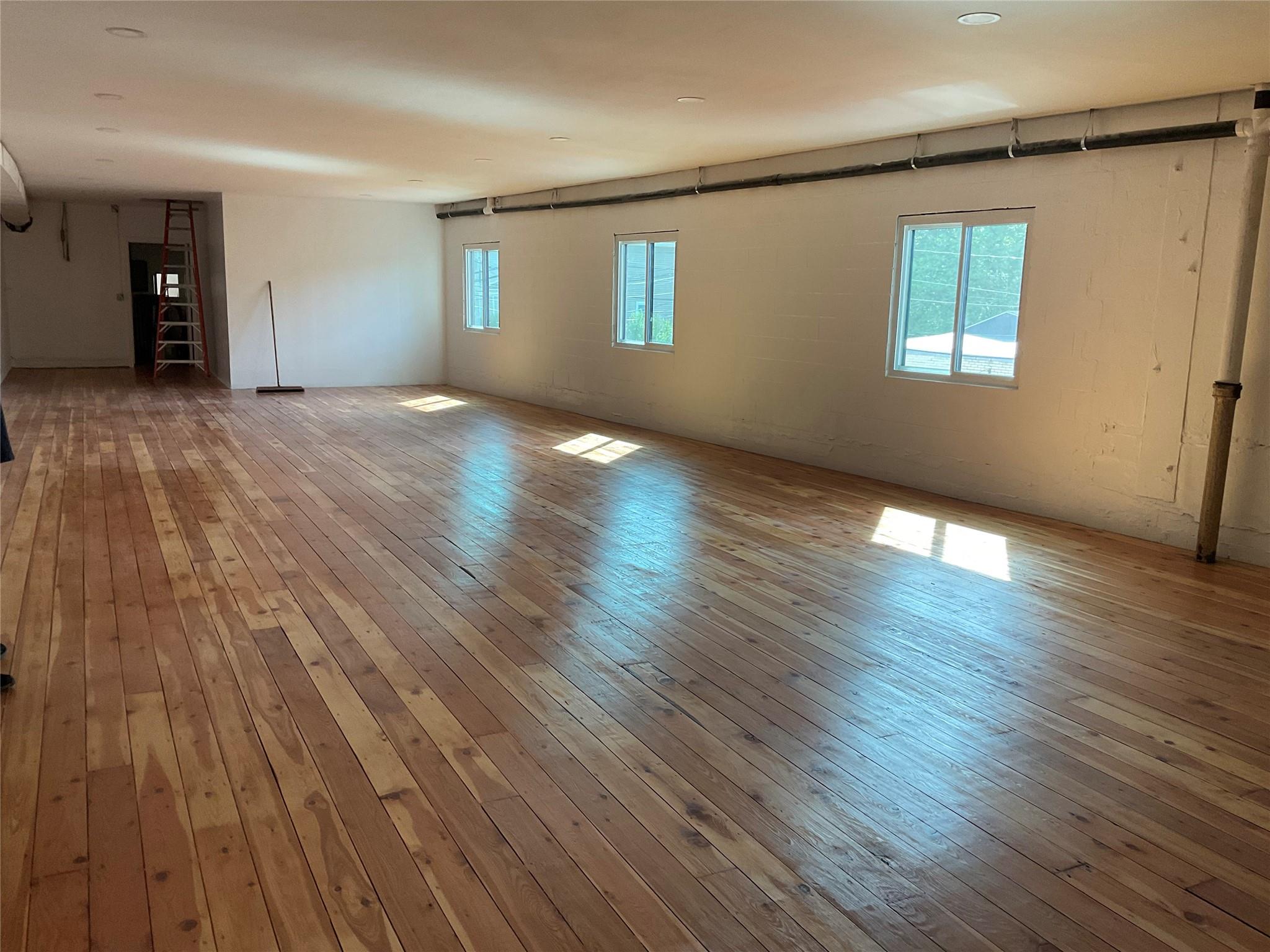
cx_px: 635
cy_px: 476
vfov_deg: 48.2
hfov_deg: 61.7
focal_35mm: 29
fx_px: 1064
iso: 64
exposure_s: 1/102
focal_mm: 3
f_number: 1.8
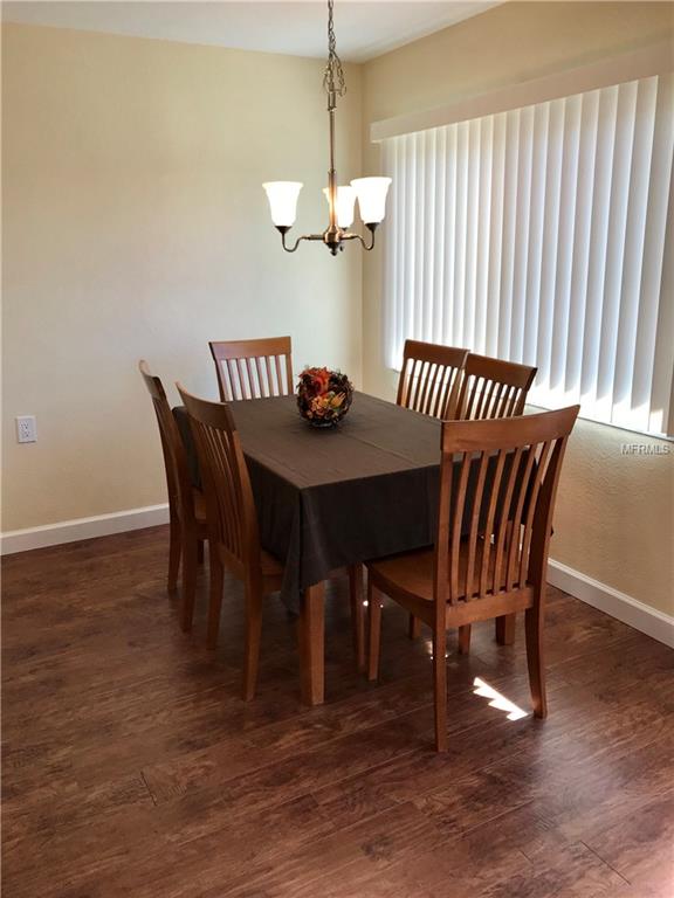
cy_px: 449
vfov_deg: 63.4
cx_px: 337
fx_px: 727
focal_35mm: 28
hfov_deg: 49.7
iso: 32
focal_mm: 3.99
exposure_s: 1/120
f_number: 1.8
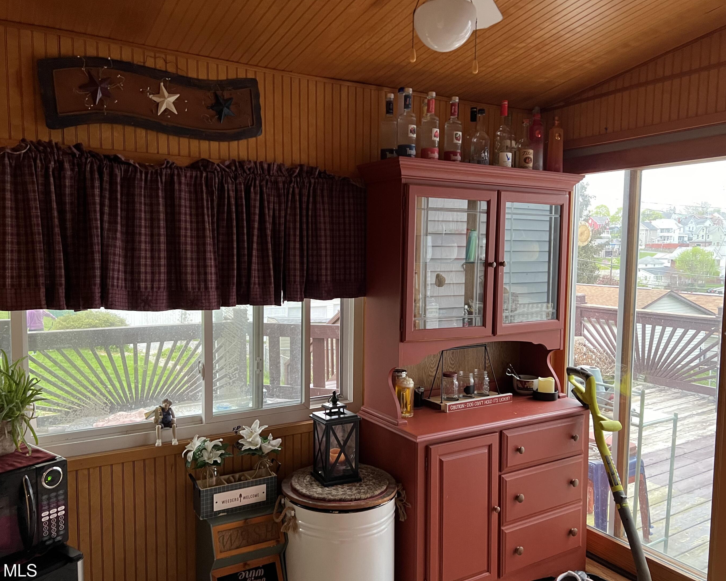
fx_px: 602
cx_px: 351
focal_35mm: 28
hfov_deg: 62.2
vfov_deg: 51.5
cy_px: 298
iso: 400
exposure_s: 1/60
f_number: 1.5
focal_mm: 5.7
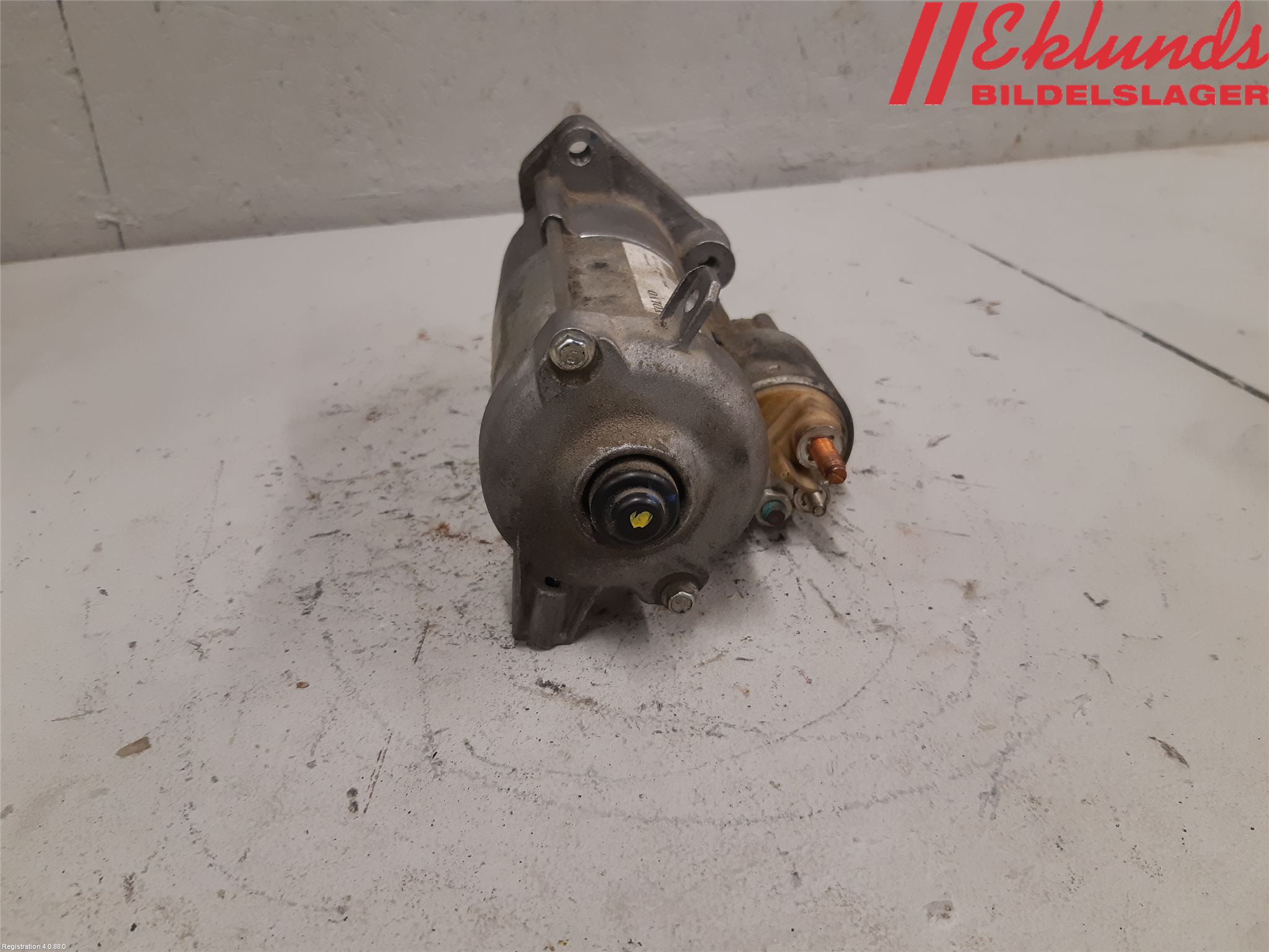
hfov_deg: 67.3
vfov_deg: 53.1
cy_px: 476
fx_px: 953
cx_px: 634
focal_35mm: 26
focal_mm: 3.93
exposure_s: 1/50
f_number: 1.7
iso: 100
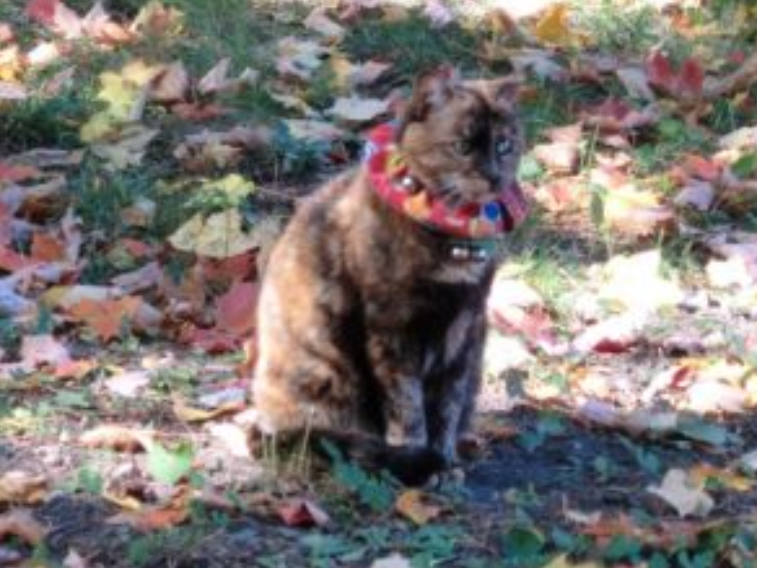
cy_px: 183
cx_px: 511
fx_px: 5008
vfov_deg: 6.5
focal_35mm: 229
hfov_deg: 8.6
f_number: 4.4
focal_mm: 19.1
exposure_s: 1/60
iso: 320
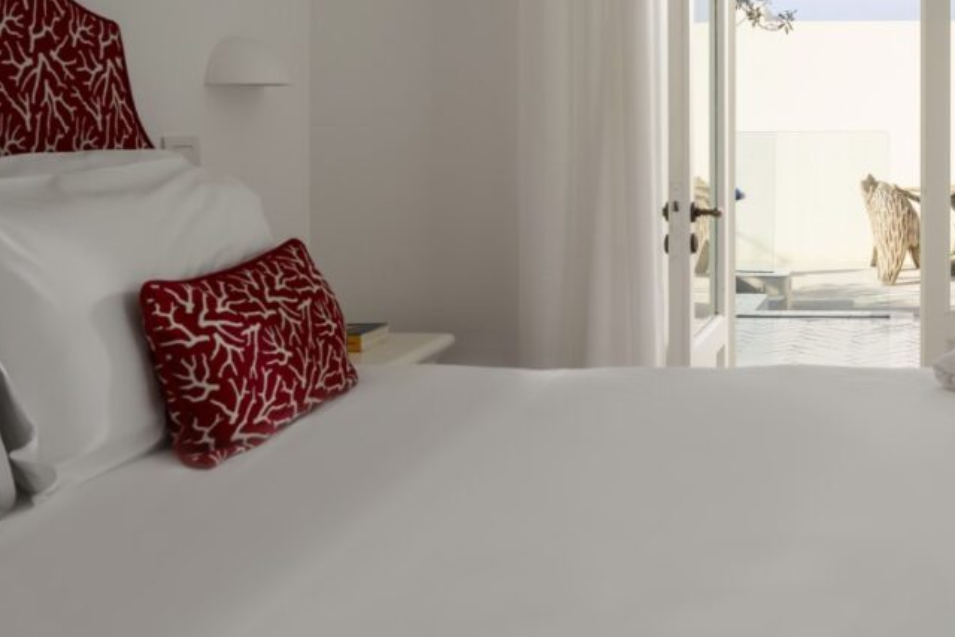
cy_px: 142
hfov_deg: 39.4
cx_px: 830
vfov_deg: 28.2
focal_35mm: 47
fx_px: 1247
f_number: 7.1
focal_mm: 24
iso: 100
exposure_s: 1/250
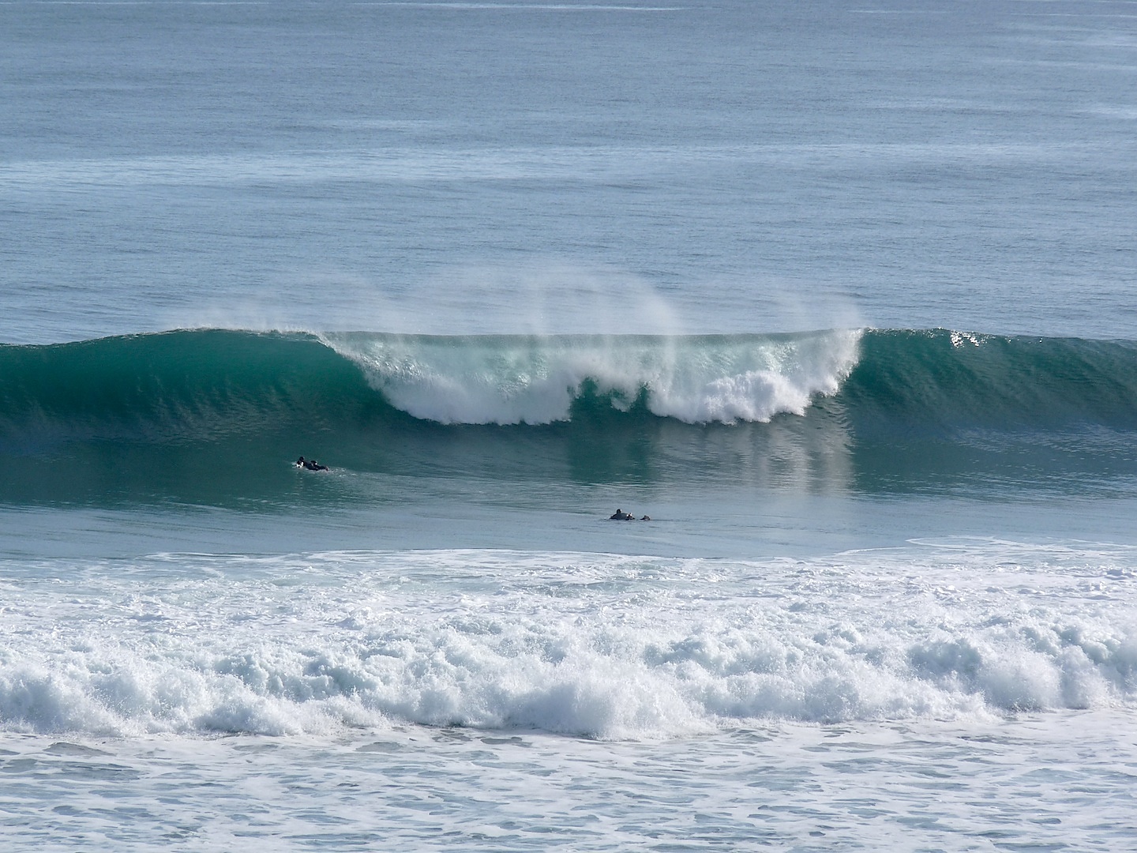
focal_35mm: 286
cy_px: 426
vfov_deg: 5.2
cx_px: 568
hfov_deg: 6.9
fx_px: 9394
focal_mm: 50.8
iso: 100
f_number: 7.1
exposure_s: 1/500
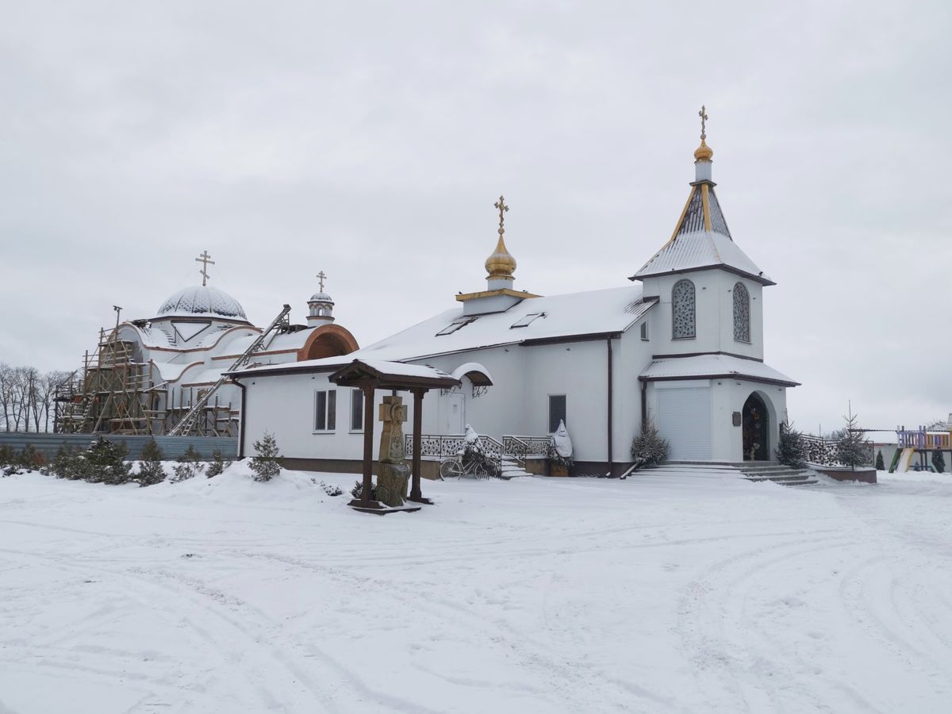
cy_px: 357
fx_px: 853
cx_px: 476
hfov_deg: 58.4
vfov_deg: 45.4
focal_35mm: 31
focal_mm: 5.58
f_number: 1.8
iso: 50
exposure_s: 1/1733
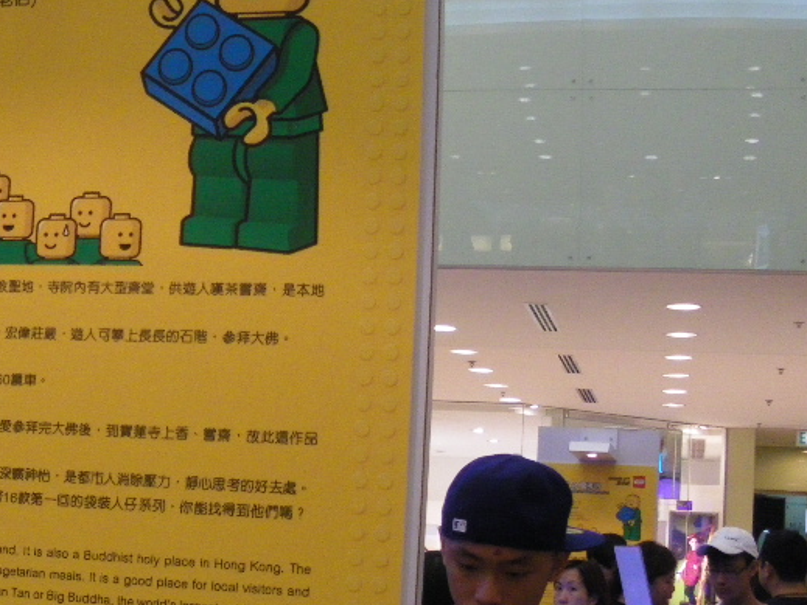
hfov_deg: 26.7
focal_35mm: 71
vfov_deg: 20.7
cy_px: 383
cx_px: 124
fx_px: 1655
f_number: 3.5
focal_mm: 6.3
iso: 400
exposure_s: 1/80
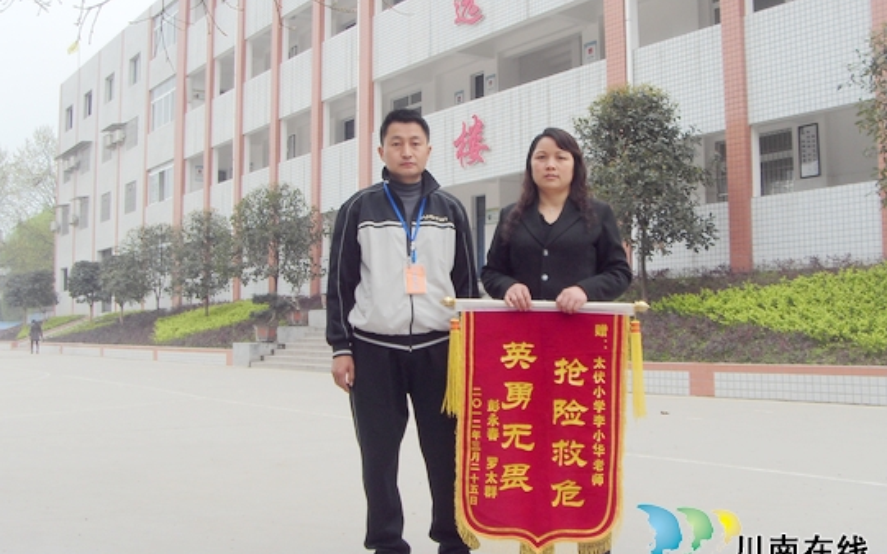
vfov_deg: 30.5
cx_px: 444
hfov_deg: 47.2
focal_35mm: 42
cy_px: 257
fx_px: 1015
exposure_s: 1/125
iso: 80
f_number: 3.5
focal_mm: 6.6
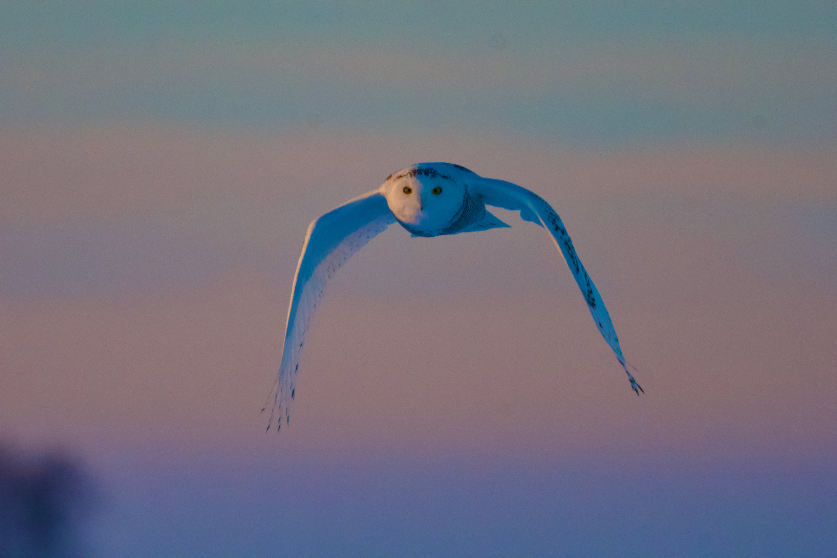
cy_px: 279
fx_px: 24411
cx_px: 418
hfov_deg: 2.0
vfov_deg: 1.3
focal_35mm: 1050
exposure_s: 1/1250
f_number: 8
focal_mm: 700
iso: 1600
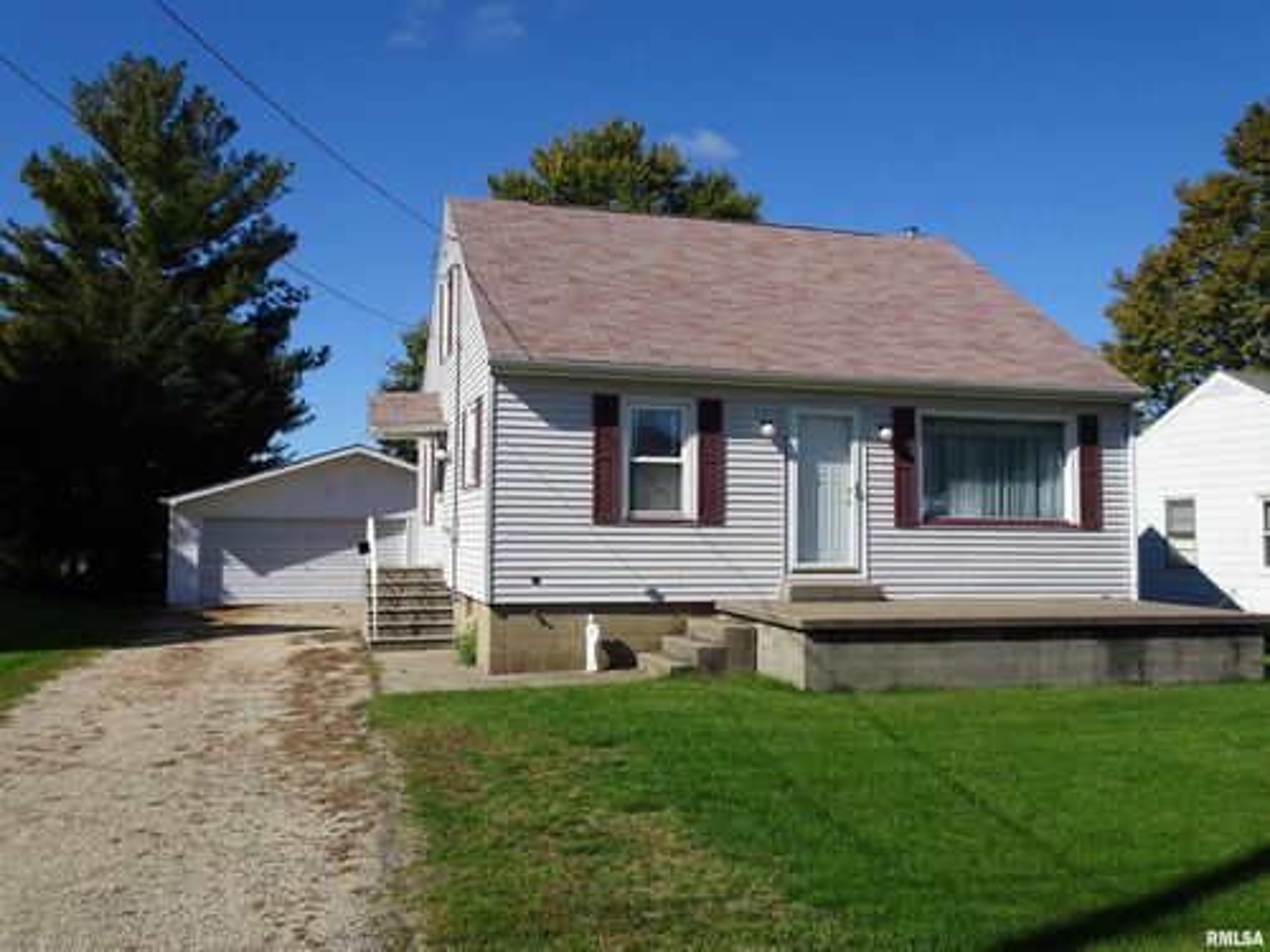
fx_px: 1064
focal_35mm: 29
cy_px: 476
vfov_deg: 48.2
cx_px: 635
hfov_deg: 61.7
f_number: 3.5
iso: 80
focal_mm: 4.92
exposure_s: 1/1000
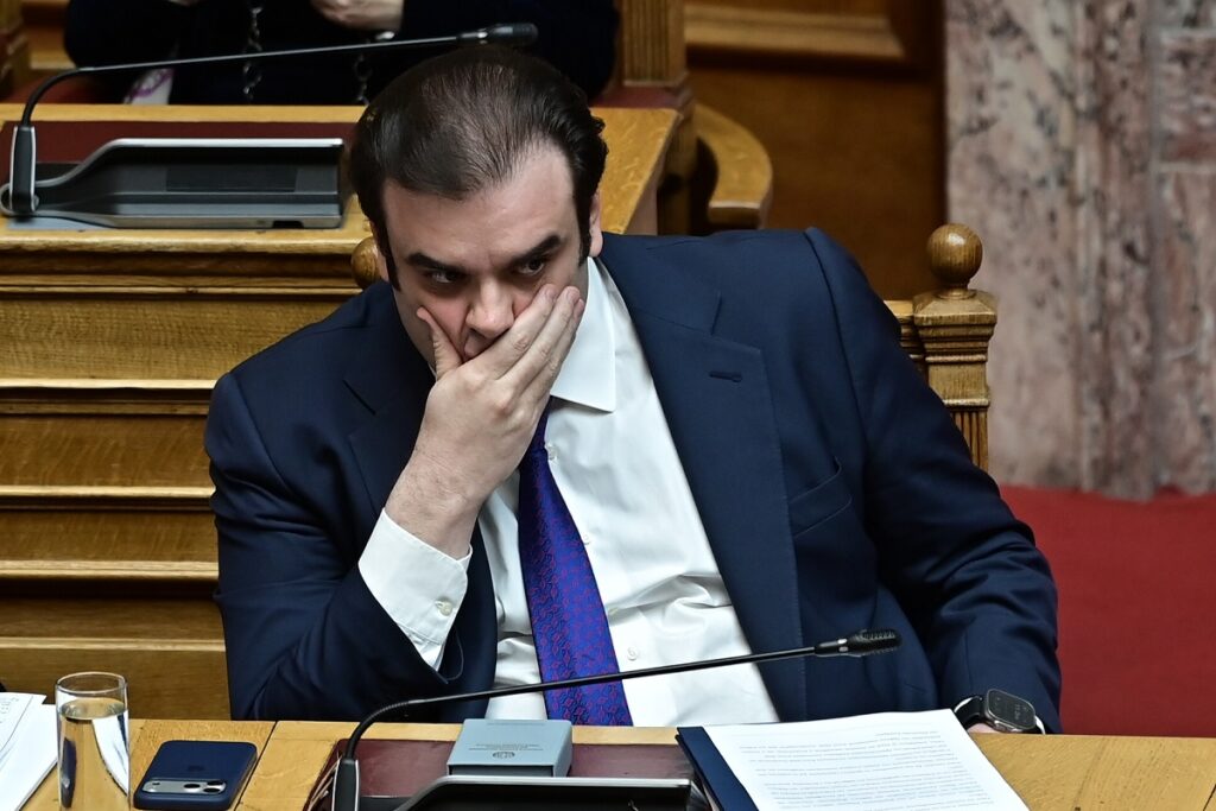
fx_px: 10134
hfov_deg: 6.9
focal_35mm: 300
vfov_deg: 4.6
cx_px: 608
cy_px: 406
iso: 800
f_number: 3.5
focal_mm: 200
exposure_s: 1/320
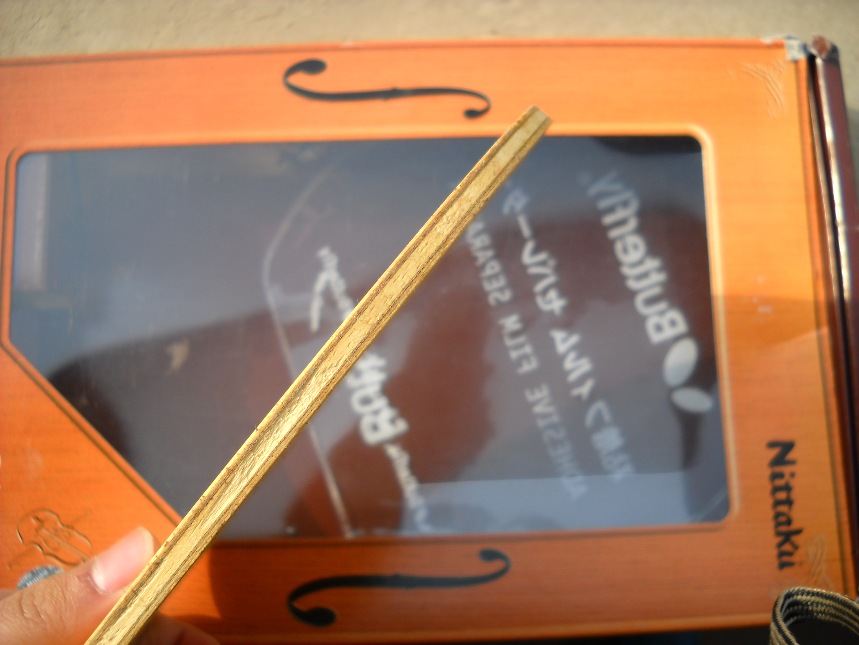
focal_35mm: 41
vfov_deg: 35.1
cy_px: 322
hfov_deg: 45.8
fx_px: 1017
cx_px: 430
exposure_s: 1/260
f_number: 3.1
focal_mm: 6.72
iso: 64
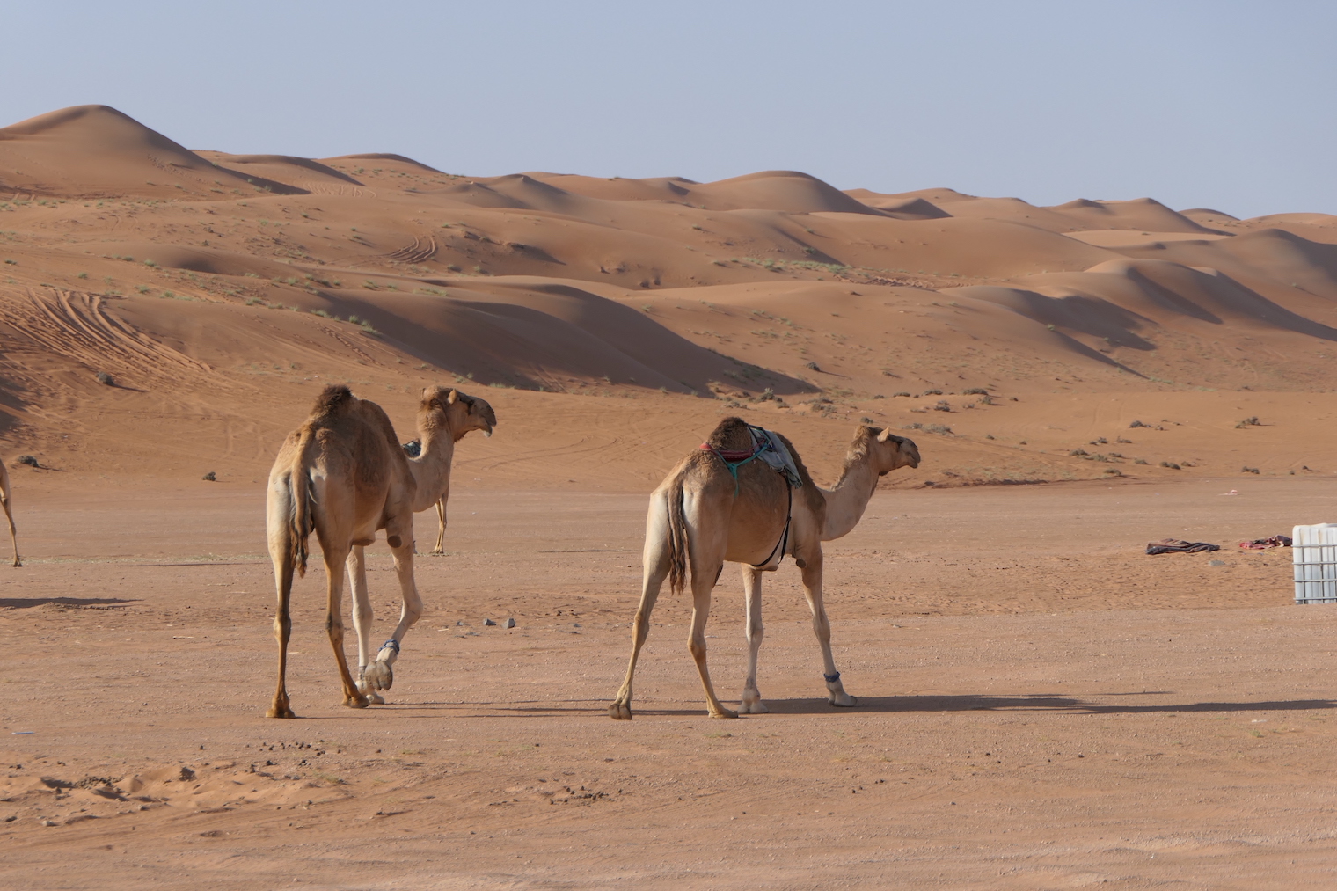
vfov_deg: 7.7
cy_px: 446
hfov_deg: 11.5
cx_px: 668
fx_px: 6647
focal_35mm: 179
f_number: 4.3
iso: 125
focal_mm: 65.6
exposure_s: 1/1300
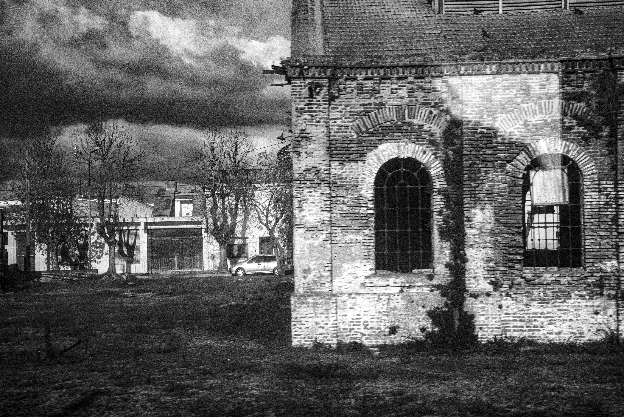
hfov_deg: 36.2
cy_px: 208
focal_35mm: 55
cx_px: 312
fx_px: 954
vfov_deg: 24.6
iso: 800
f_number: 16
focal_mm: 55
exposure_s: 1/320
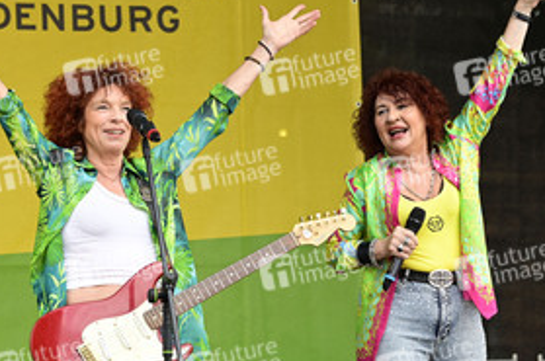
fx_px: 2569
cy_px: 219
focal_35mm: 170
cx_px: 257
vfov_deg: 8.0
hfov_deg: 12.1
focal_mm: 105
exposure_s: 1/200
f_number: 5.6
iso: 250
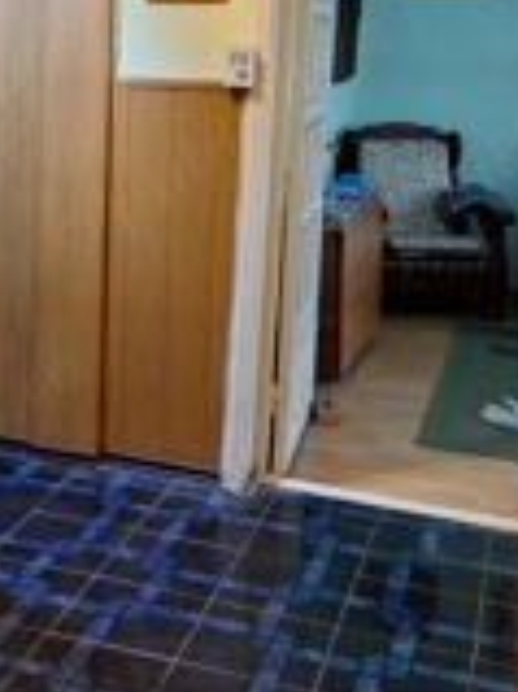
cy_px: 191
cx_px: 87
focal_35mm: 58
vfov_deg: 32.7
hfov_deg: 24.7
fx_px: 1159
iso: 200
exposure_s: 1/33
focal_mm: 5.54
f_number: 1.8
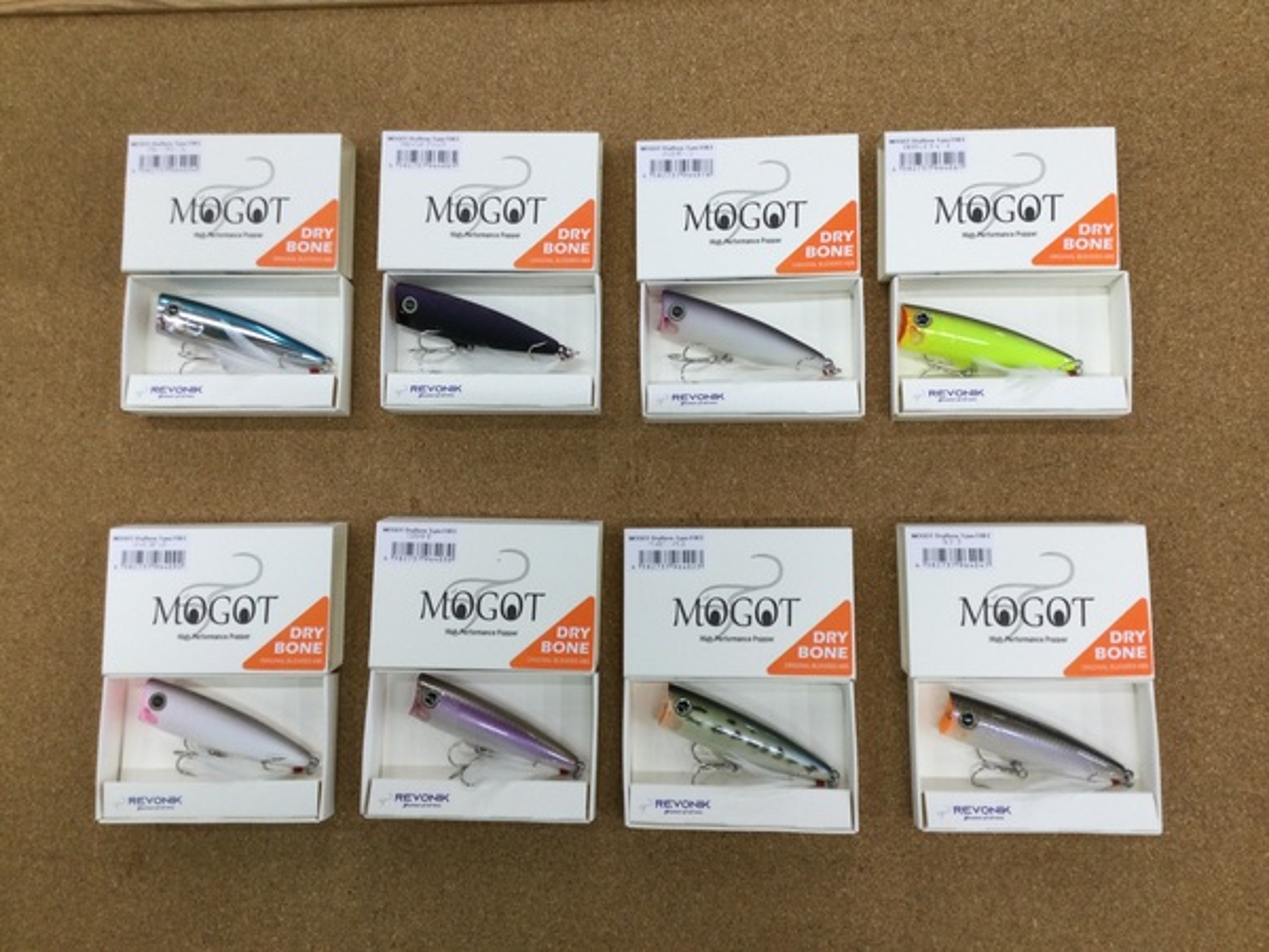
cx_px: 634
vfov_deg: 45.4
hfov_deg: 58.4
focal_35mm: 31
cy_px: 476
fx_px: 1136
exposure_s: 1/40
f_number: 2.4
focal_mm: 3.3
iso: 25
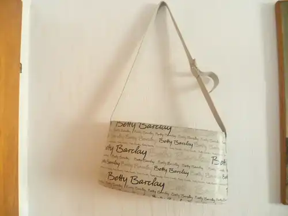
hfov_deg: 63.4
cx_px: 144
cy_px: 108
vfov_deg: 49.7
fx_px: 233
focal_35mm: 28
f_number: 2.8
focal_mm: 5
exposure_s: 1/15
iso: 400
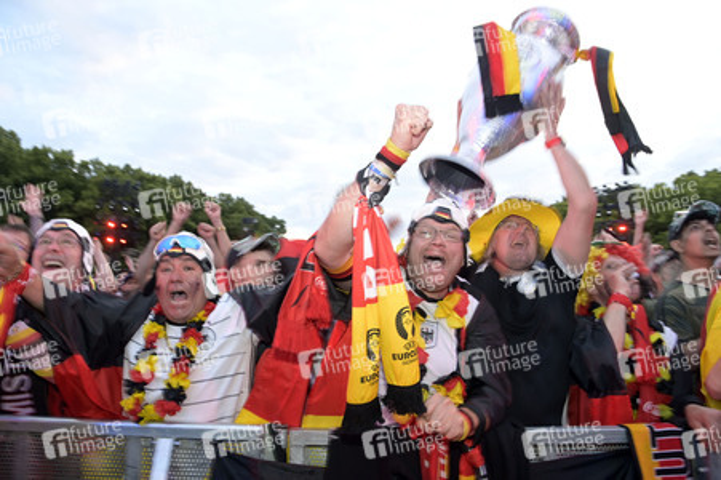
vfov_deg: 53.1
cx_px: 360
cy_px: 240
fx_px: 480
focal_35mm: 24
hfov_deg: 73.8
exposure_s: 1/40
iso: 640
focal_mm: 24
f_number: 5.6
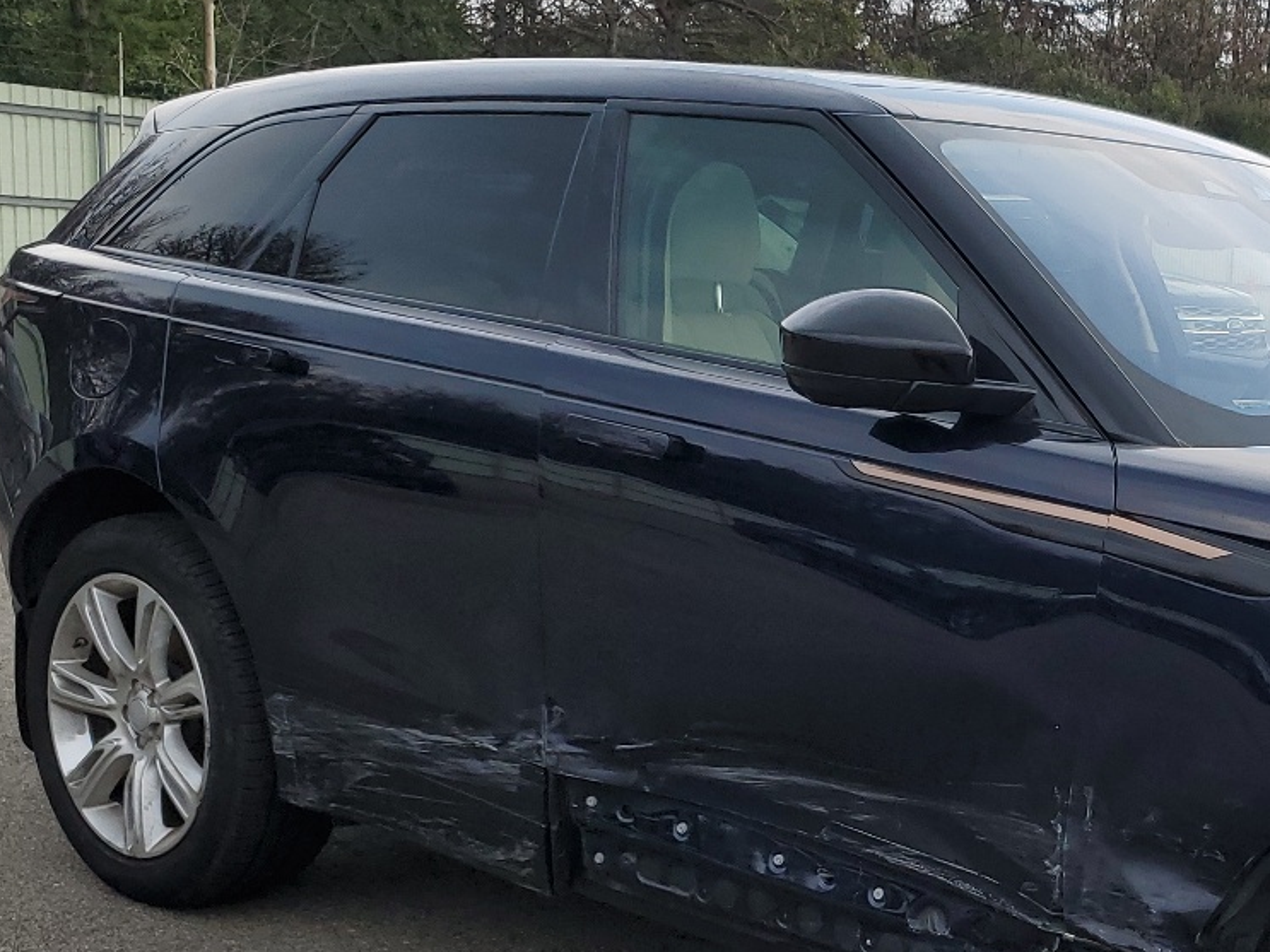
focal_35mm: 56
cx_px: 1215
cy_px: 682
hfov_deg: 32.1
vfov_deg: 25.9
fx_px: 2054
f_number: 1.5
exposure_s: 1/1250
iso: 50
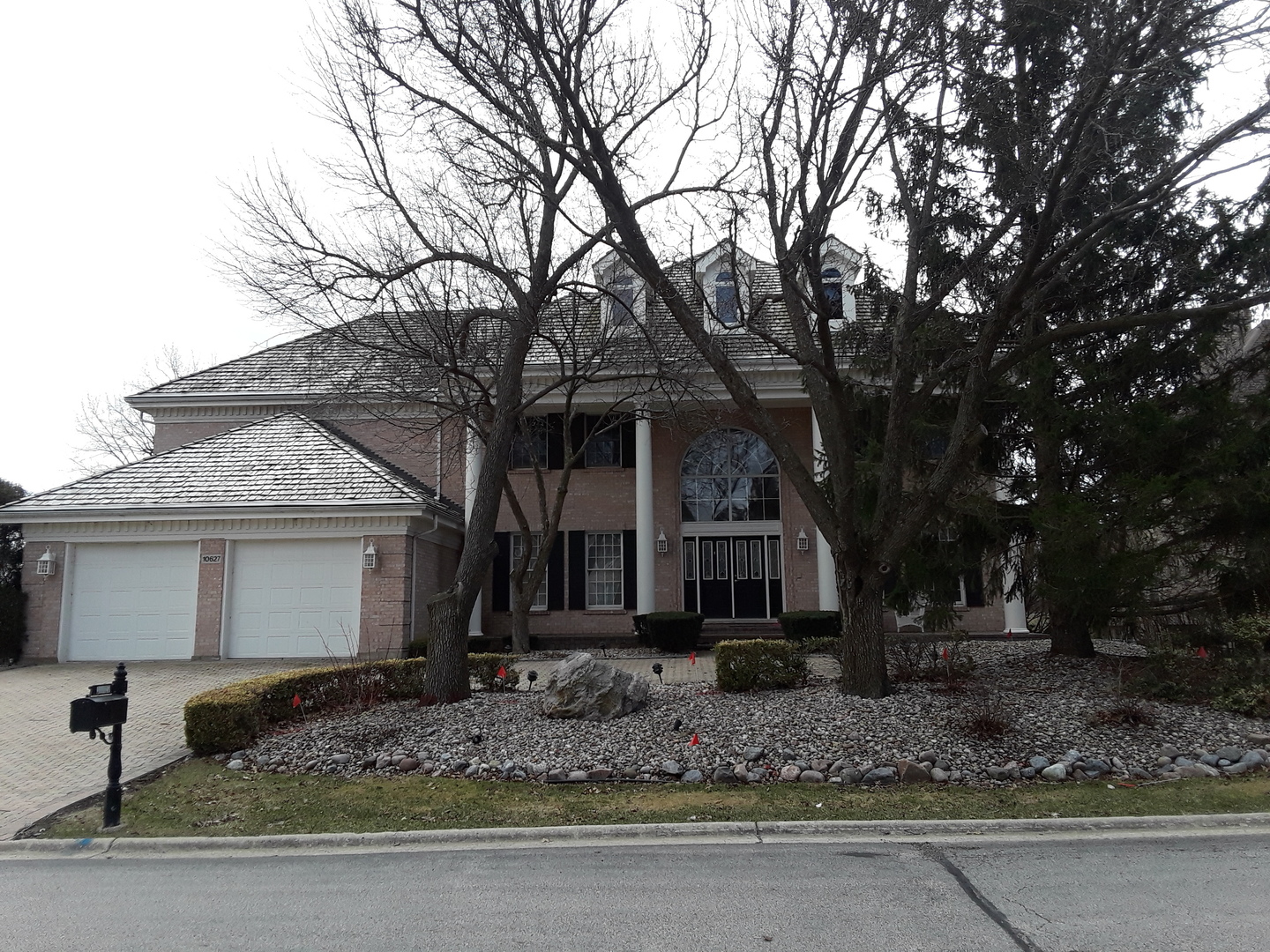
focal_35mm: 28
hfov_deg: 63.4
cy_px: 476
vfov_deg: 49.7
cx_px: 635
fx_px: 1027
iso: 40
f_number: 1.9
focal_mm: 2.9
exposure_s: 1/1110
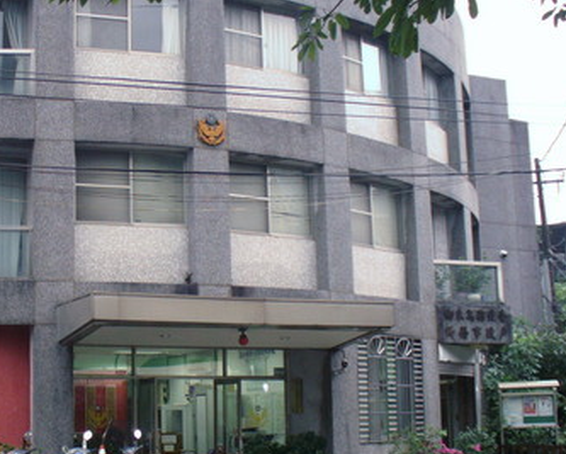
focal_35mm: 65
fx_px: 1090
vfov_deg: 23.5
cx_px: 121
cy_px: 218
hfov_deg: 28.5
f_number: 2.8
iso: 100
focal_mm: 6.1
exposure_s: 1/30
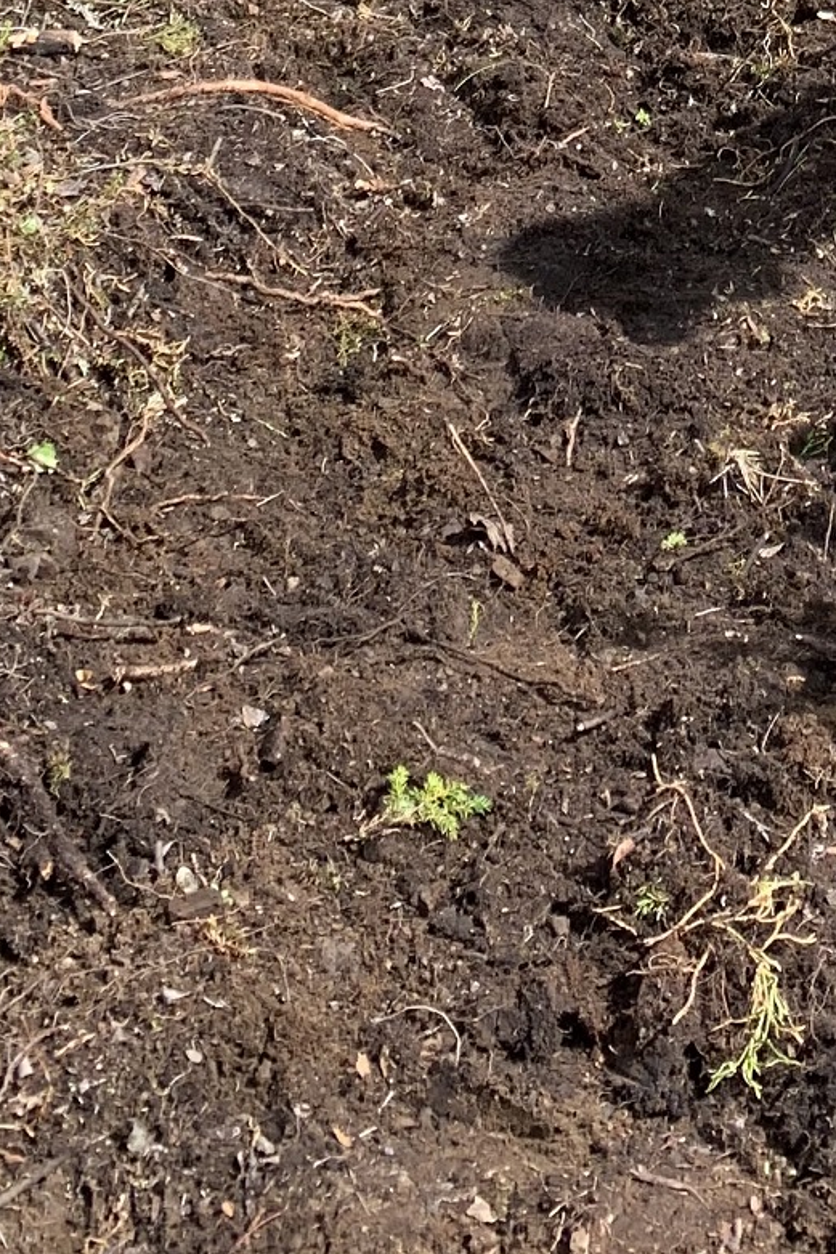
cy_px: -667
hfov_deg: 16.1
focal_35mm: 83
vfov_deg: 20.6
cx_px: 871
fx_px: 2892
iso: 25
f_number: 1.8
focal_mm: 4.25
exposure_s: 1/771
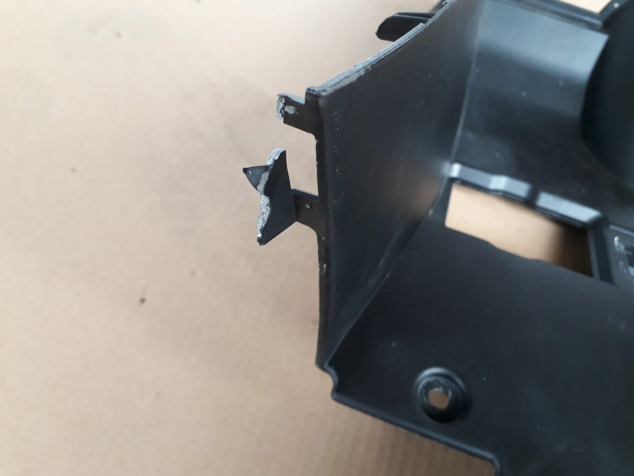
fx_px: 513
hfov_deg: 63.4
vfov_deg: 49.8
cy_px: 237
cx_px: 328
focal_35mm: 28
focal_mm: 3.6
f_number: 1.9
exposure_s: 1/33
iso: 100
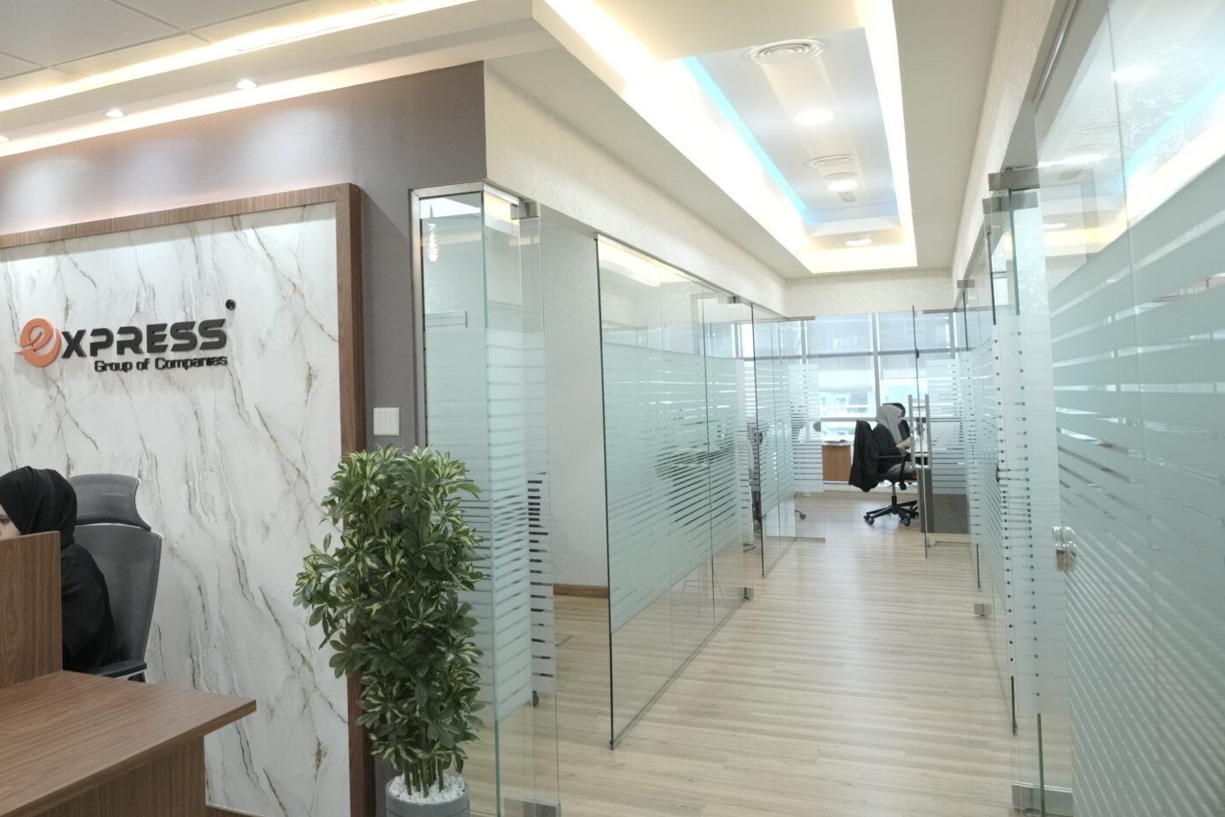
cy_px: 328
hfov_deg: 61.2
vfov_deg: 44.8
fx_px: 987
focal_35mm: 29
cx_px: 357
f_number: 3.5
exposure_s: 1/250
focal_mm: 16
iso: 3200
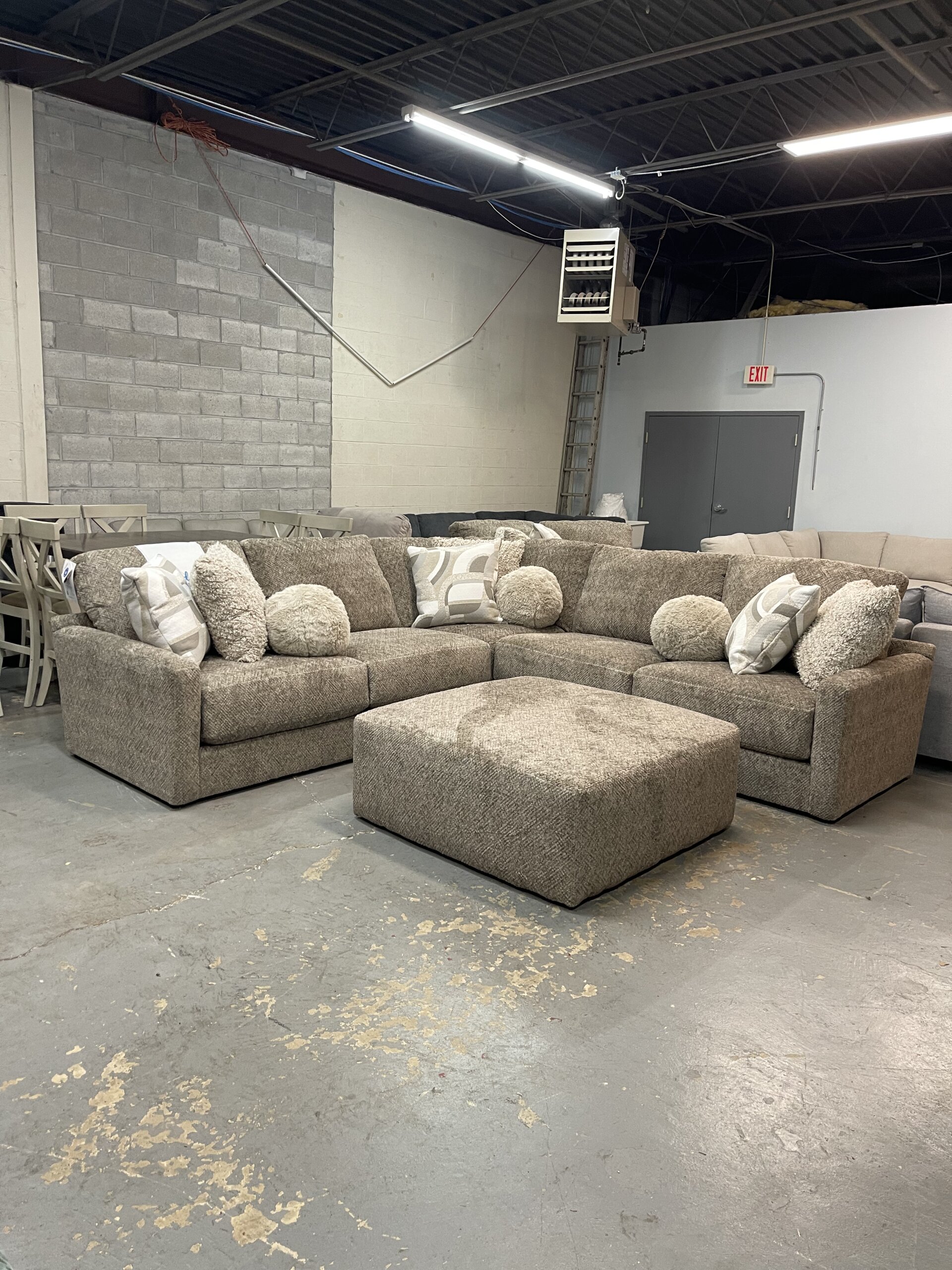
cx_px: 476
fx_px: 917
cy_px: 635
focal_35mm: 25
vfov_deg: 69.4
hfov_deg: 54.9
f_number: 1.6
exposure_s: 1/60
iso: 125
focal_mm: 5.1
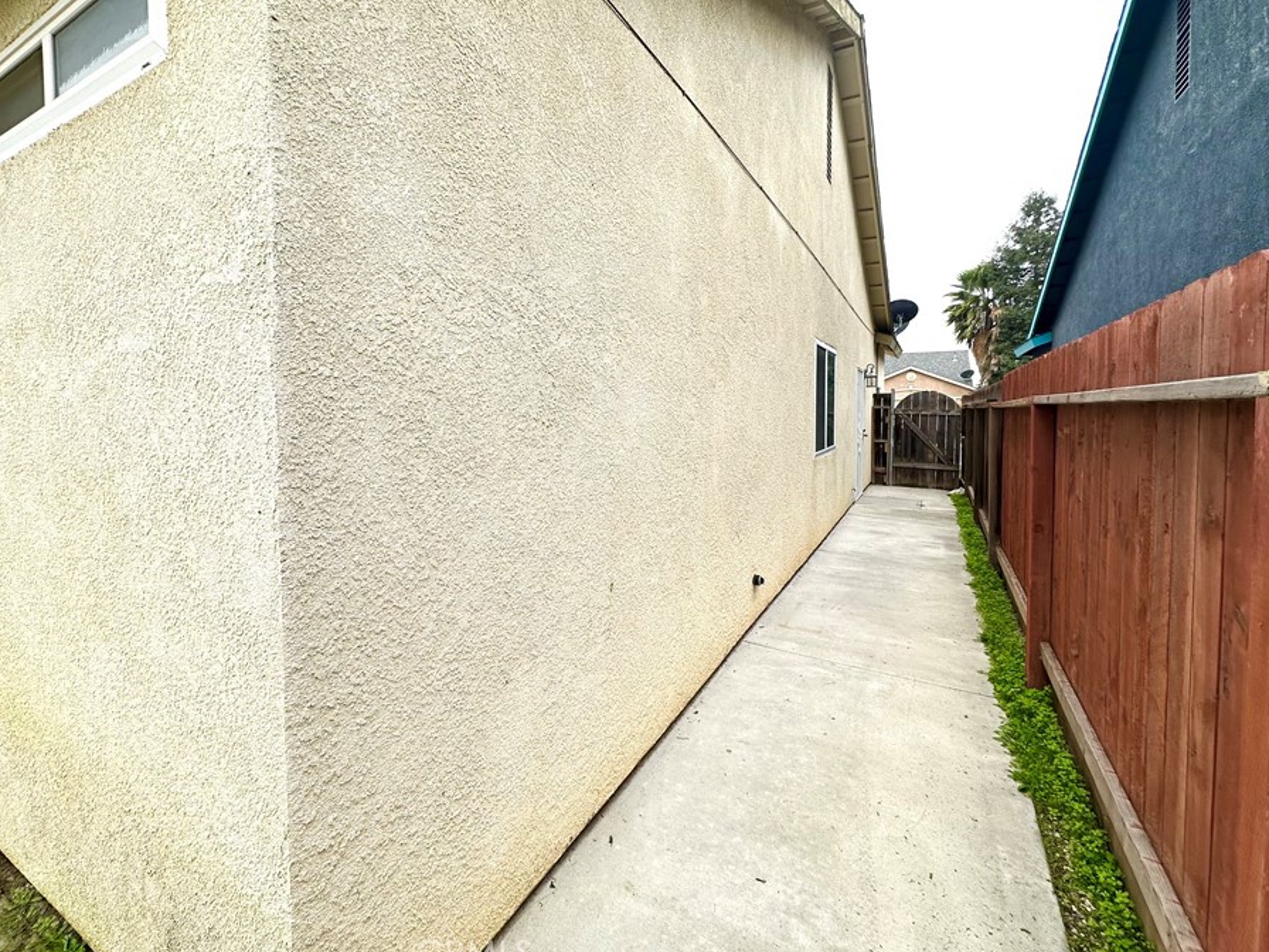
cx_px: 601
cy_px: 429
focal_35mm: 16
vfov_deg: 77.9
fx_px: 587
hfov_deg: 94.4
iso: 40
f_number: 2.2
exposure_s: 1/283
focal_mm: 2.22
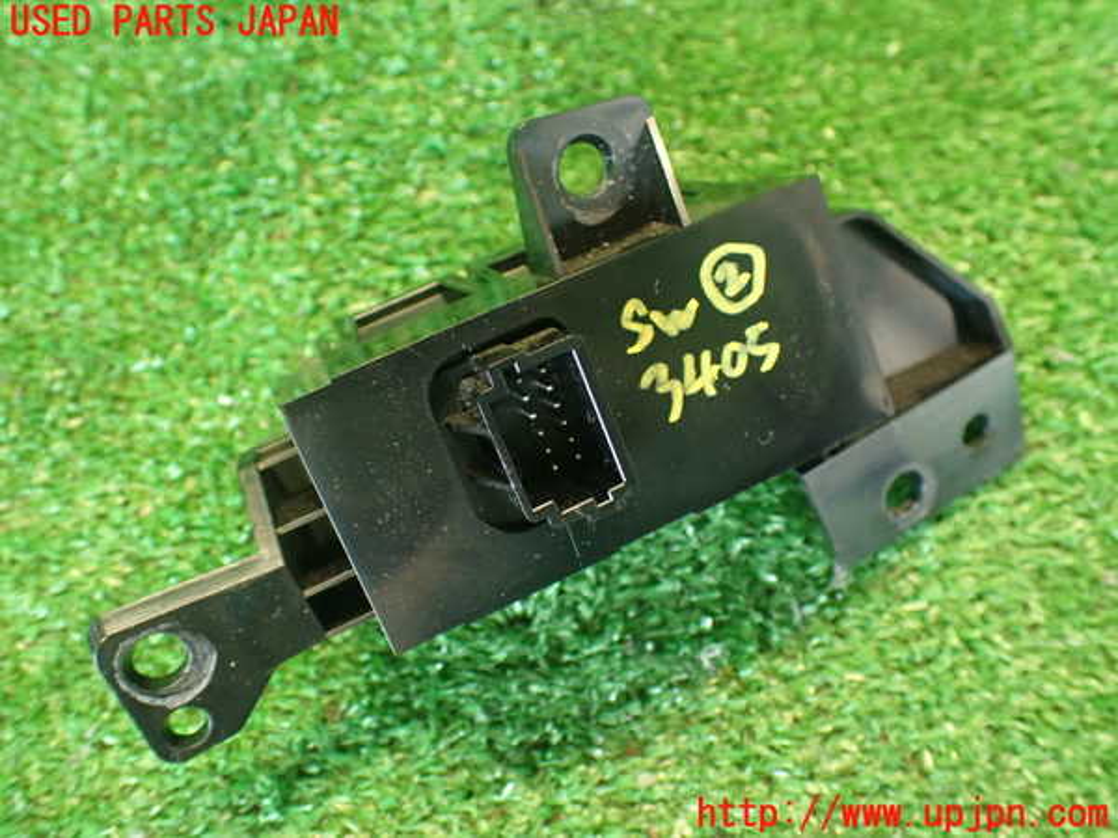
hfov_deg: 56.8
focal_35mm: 32
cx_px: 559
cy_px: 419
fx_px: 1034
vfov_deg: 44.2
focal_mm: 5.79
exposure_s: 1/30
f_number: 2.4
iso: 640
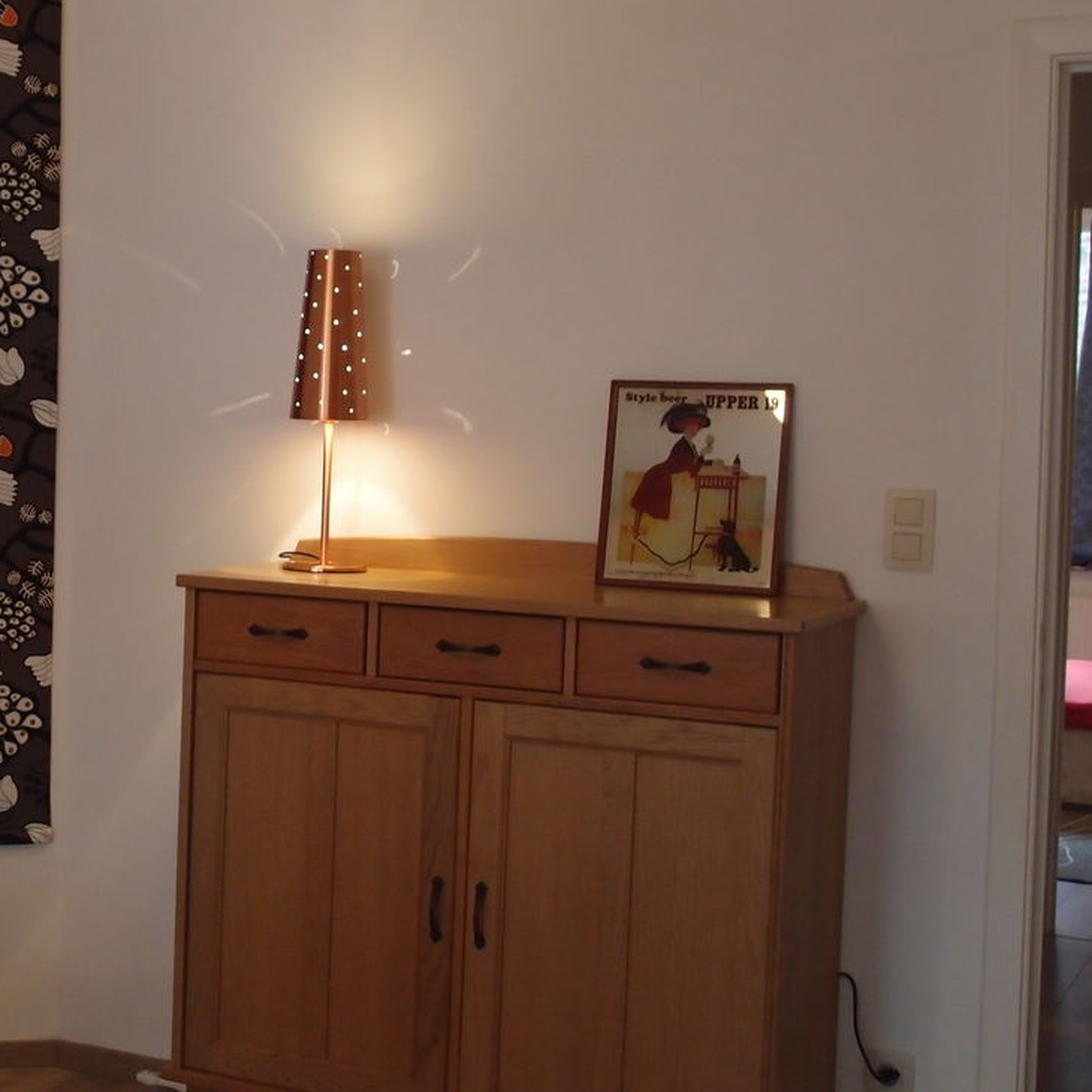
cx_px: 6
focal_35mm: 62
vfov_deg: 27.7
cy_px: 465
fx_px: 2213
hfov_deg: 26.3
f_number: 1.9
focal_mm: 6.87
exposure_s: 1/40
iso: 200
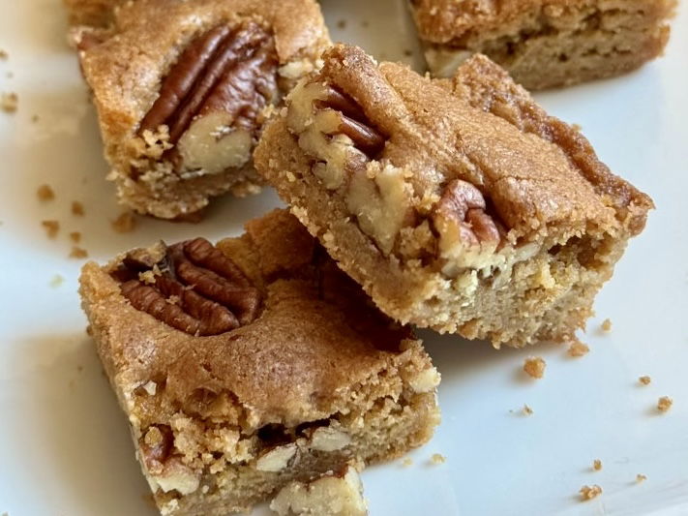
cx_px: 344
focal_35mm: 48
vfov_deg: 30.3
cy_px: 258
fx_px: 954
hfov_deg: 39.7
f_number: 1.78
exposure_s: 1/60
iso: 200
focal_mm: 6.86
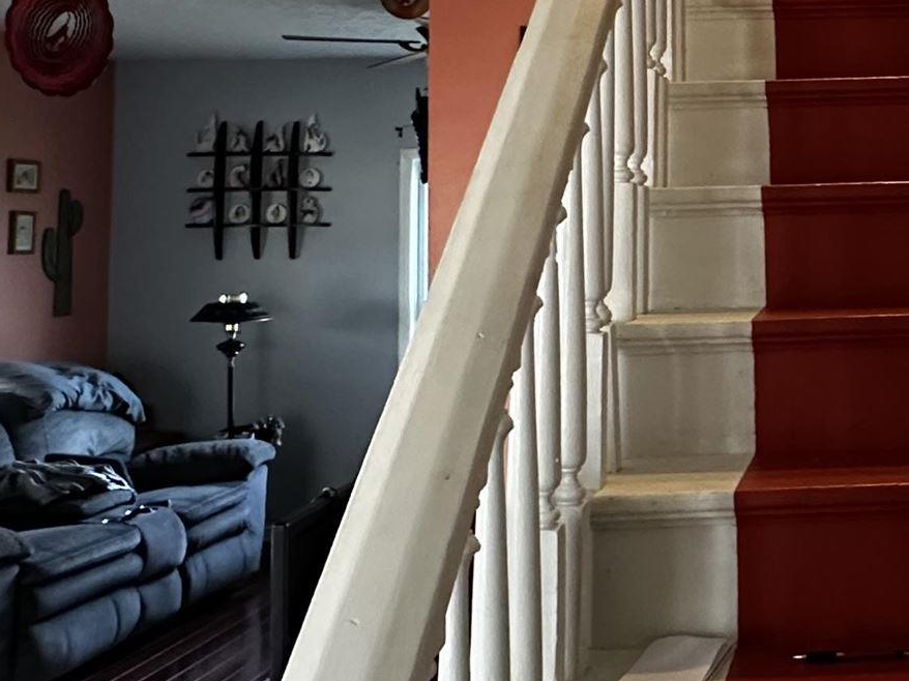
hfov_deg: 34.9
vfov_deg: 29.0
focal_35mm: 49
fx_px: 1286
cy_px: 141
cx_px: 930
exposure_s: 1/60
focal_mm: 2.22
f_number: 2.2
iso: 400
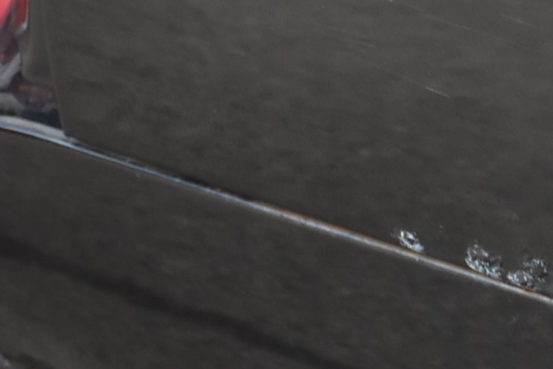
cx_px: 693
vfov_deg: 5.1
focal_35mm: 270
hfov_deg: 7.5
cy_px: 438
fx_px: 4150
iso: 720
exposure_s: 1/60
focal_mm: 56
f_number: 4.8
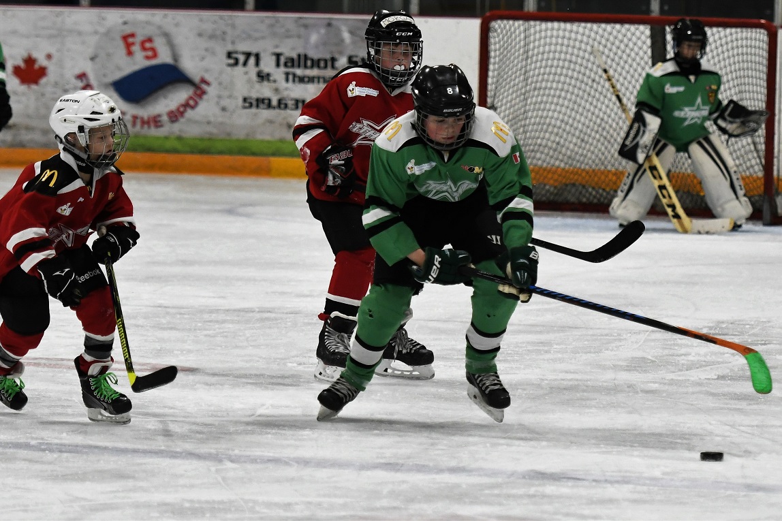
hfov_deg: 12.2
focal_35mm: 168
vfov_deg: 8.2
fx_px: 3649
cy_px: 260
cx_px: 391
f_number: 2.8
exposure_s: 1/1000
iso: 1600
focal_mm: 112
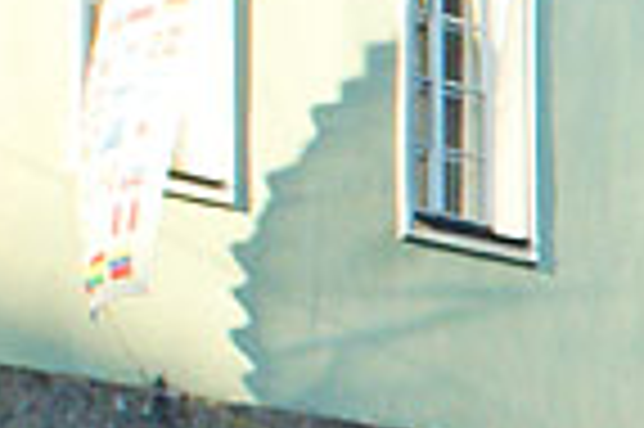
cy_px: 748
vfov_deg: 4.5
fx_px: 5378
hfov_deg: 6.4
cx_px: 1675
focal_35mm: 301
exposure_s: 1/320
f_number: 6.3
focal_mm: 28
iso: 800
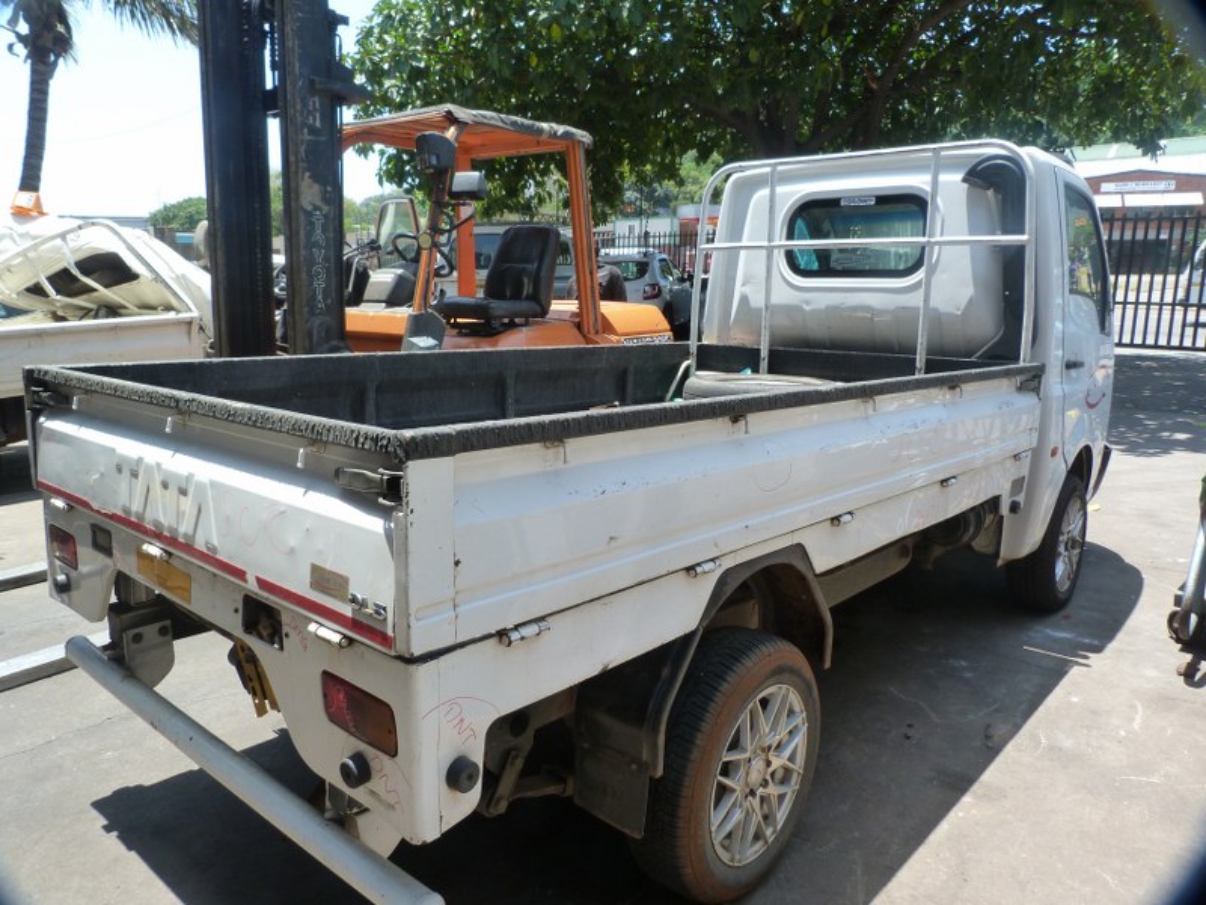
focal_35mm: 25
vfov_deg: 54.9
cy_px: 452
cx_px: 603
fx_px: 871
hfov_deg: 69.4
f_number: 4
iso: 125
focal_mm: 4.5
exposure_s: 1/200
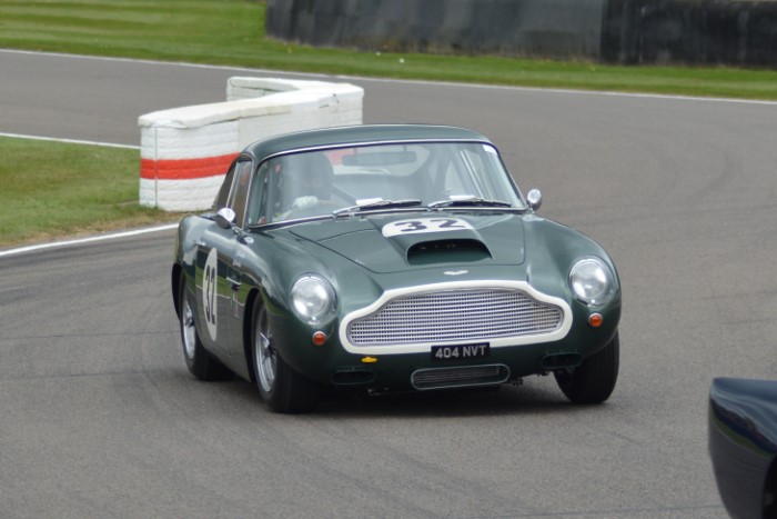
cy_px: 260
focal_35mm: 188
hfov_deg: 11.0
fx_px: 4047
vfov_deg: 7.3
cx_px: 388
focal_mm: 125
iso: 400
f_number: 4.5
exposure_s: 1/500
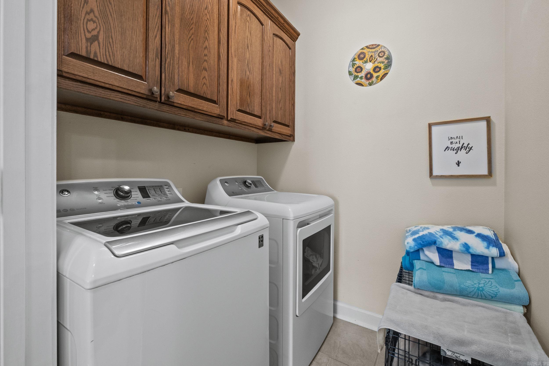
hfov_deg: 100.4
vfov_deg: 77.3
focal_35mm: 15
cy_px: 183
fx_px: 229
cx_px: 274
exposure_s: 1/1.25
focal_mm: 10
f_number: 8
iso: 800
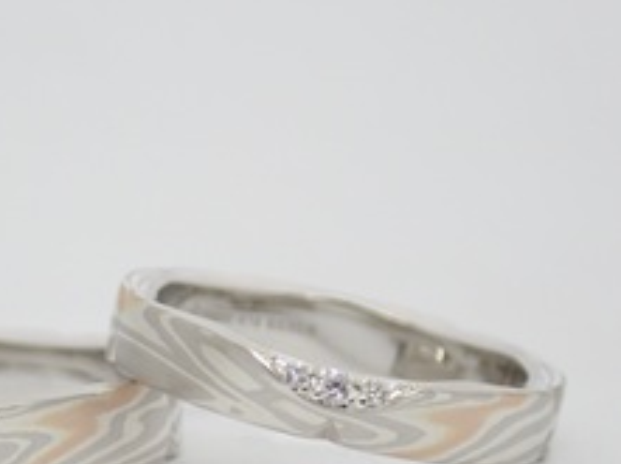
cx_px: 121
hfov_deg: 12.5
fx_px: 2812
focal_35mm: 157
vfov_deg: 9.4
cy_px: 401
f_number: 4.1
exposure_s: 1/125
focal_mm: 13.65
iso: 200
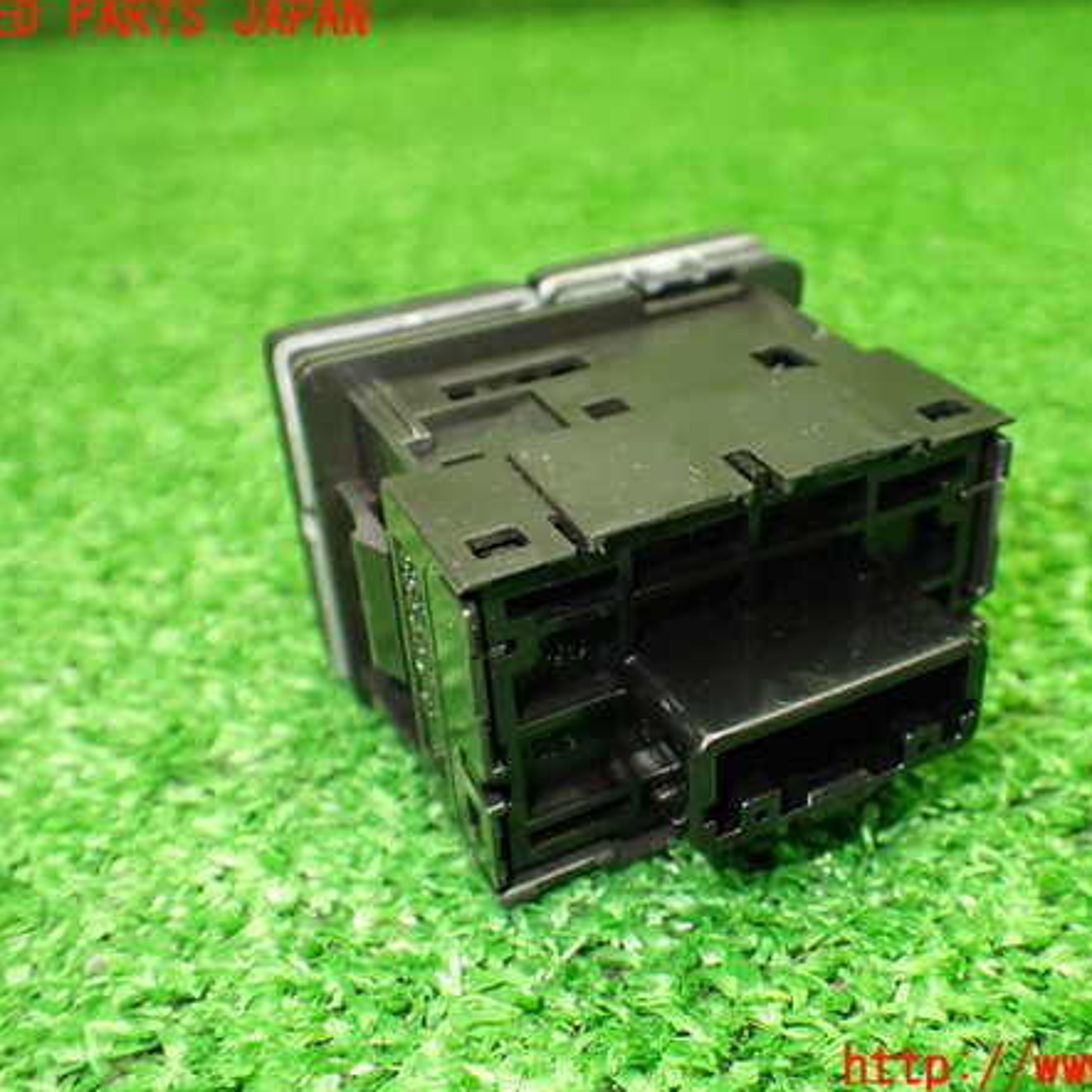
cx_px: 660
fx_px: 1285
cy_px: 544
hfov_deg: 45.8
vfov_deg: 46.0
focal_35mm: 36
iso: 800
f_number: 2.3
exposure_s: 1/100
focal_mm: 5.4
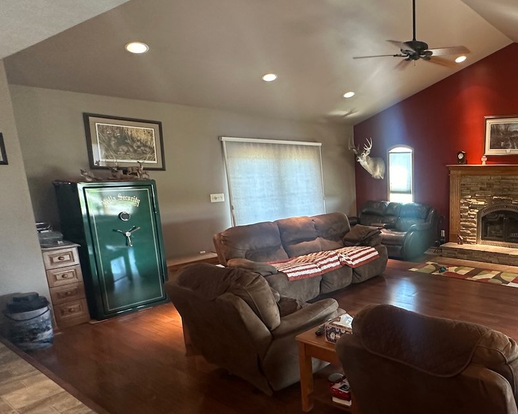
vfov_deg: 54.6
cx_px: 423
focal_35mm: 26
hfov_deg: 60.1
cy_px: 245
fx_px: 399
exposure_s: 1/60
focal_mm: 2.22
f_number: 2.2
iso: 320
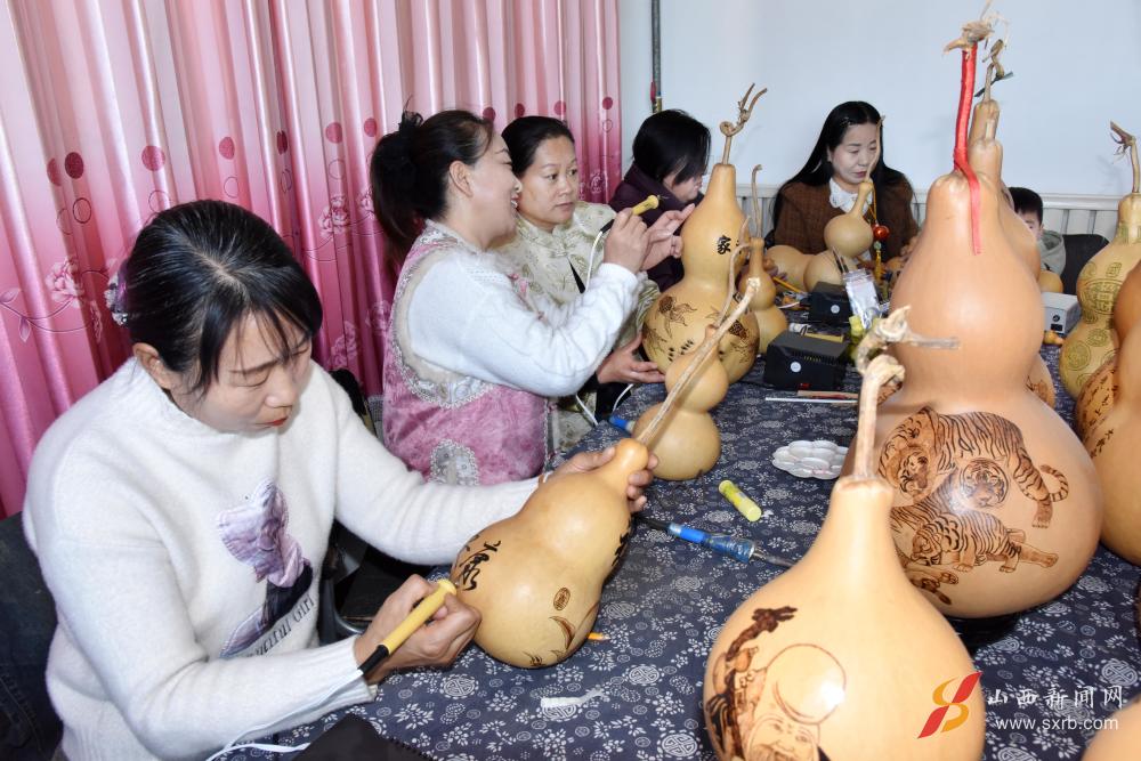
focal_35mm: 24
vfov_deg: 53.1
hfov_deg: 73.7
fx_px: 761
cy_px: 380
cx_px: 570
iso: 2200
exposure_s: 1/60
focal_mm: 24
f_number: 9
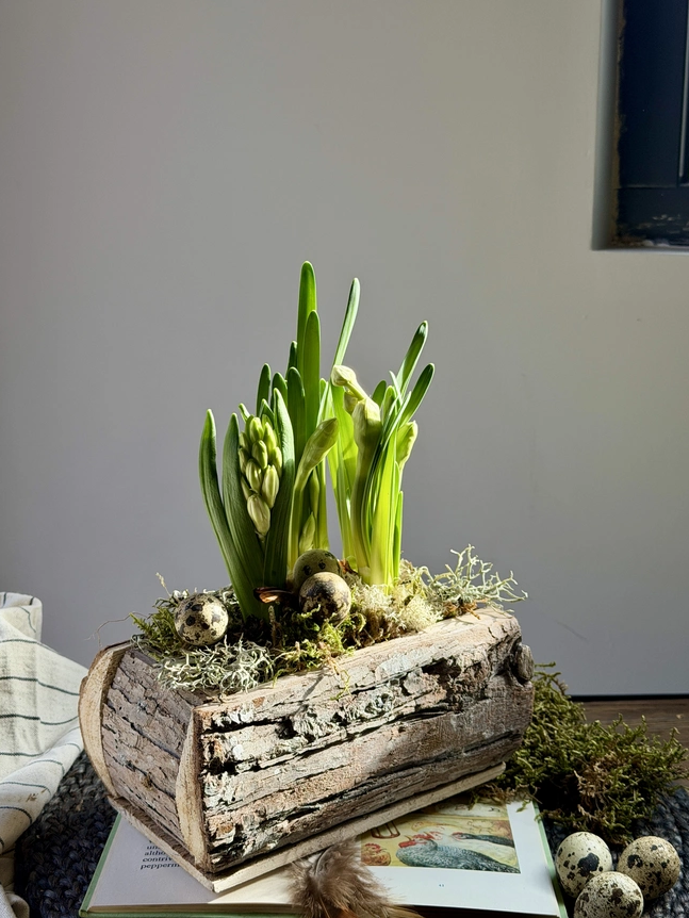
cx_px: 345
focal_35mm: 49
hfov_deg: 29.7
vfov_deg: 38.9
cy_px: 450
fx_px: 1300
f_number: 1.78
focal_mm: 6.76
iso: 64
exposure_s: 1/269
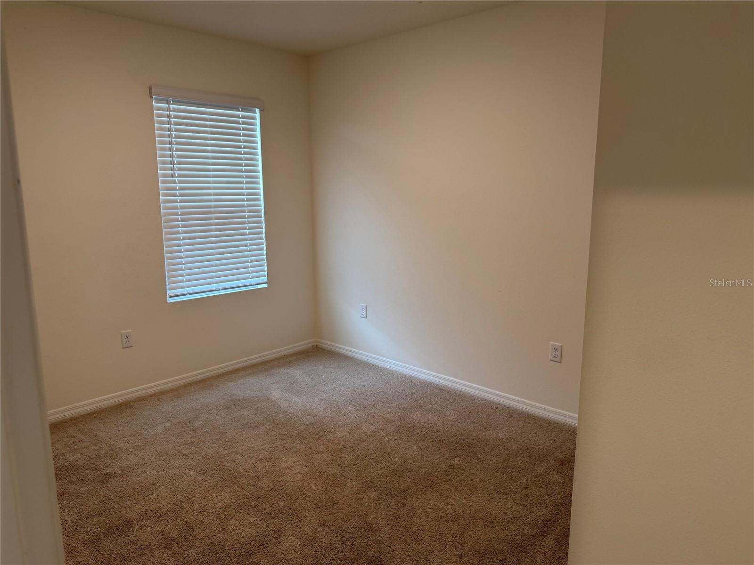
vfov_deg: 56.8
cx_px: 377
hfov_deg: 71.6
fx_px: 523
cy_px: 282
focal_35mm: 24
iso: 125
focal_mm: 6.76
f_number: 1.78
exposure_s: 1/60
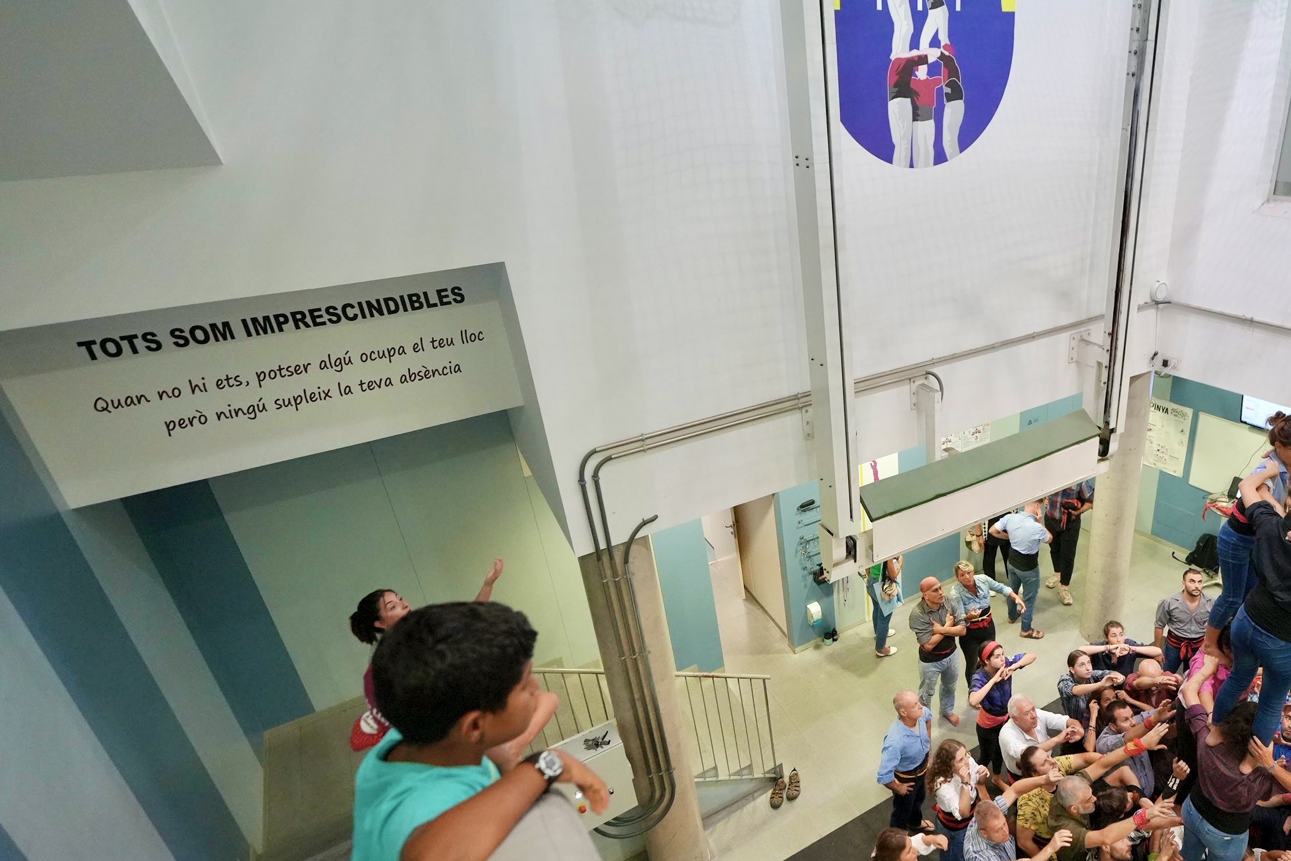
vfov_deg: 57.2
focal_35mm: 22
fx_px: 789
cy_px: 437
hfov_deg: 74.2
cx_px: 933
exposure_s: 1/200
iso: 3200
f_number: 2.8
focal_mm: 14
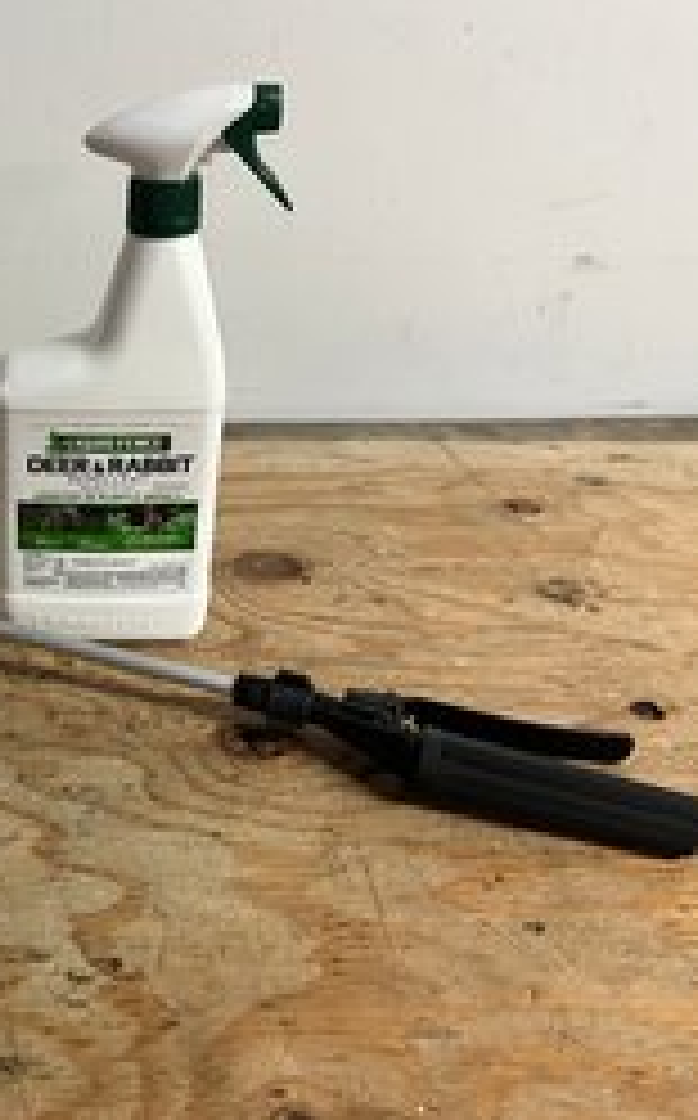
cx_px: 25
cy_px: 560
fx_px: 1160
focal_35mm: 38
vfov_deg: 51.6
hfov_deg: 31.4
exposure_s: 1/60
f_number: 1.5
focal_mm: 5.7
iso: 125
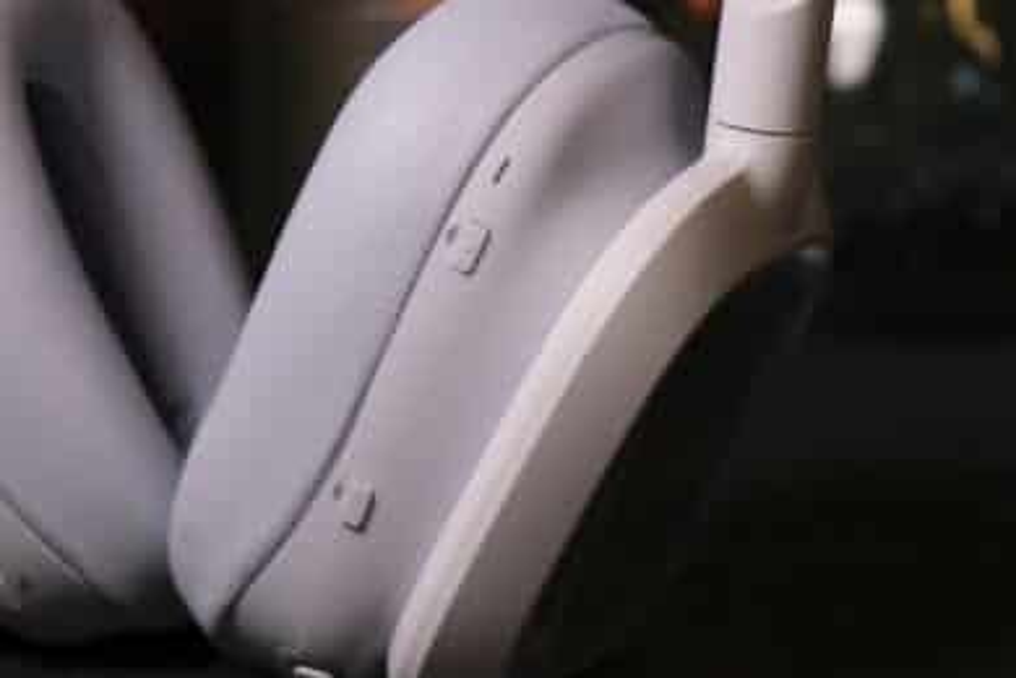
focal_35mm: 120
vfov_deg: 11.4
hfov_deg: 17.1
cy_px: 339
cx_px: 508
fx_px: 3386
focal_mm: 80
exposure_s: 1/120
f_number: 6.4
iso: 1250
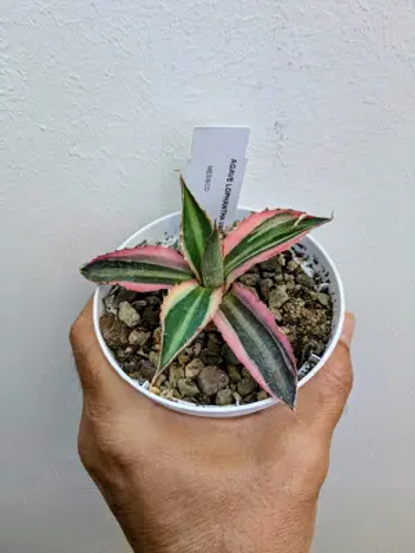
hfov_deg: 54.9
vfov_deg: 69.4
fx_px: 400
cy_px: 276
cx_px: 208
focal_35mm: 25
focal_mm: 5.43
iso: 186
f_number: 1.89
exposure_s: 1/100
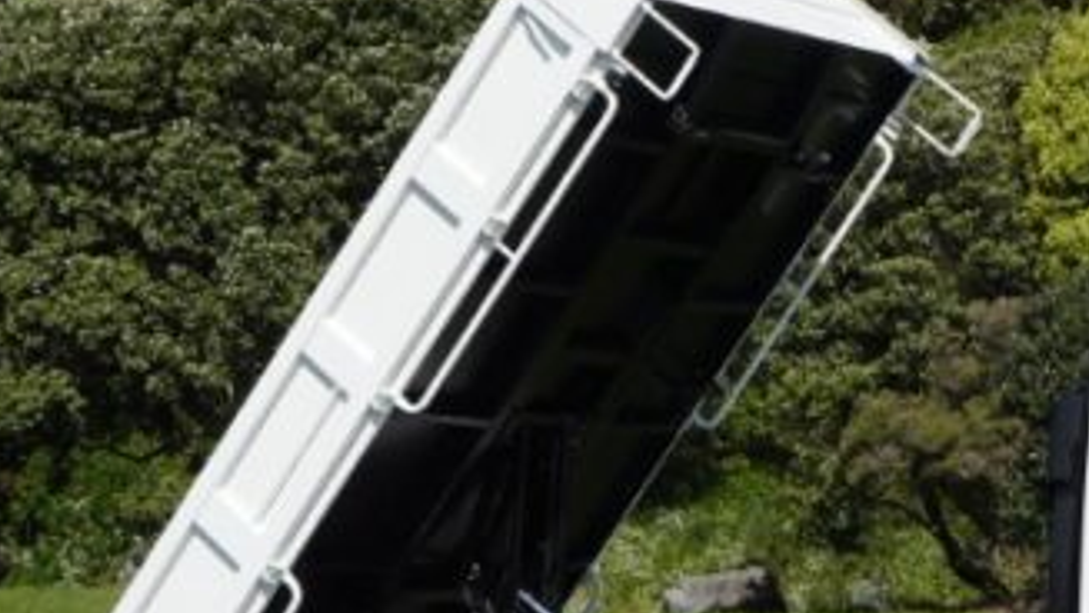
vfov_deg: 9.9
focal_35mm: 123
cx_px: 1027
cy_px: 333
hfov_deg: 17.1
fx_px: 3552
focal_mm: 36
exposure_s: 1/160
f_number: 16
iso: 200
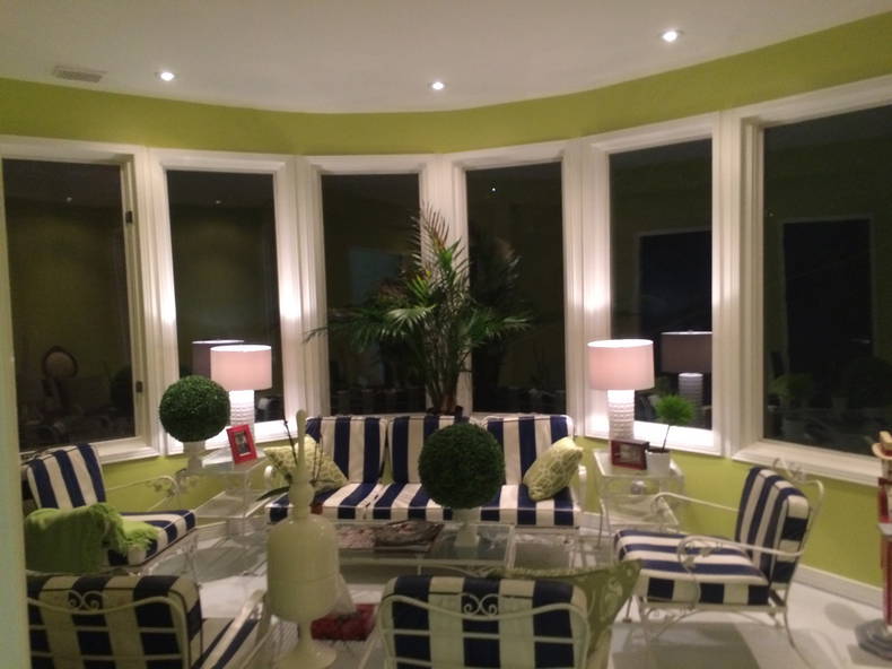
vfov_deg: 48.2
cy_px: 334
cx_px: 446
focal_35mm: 29
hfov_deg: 61.7
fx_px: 747
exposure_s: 1/30
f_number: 2.2
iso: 250
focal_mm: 4.15
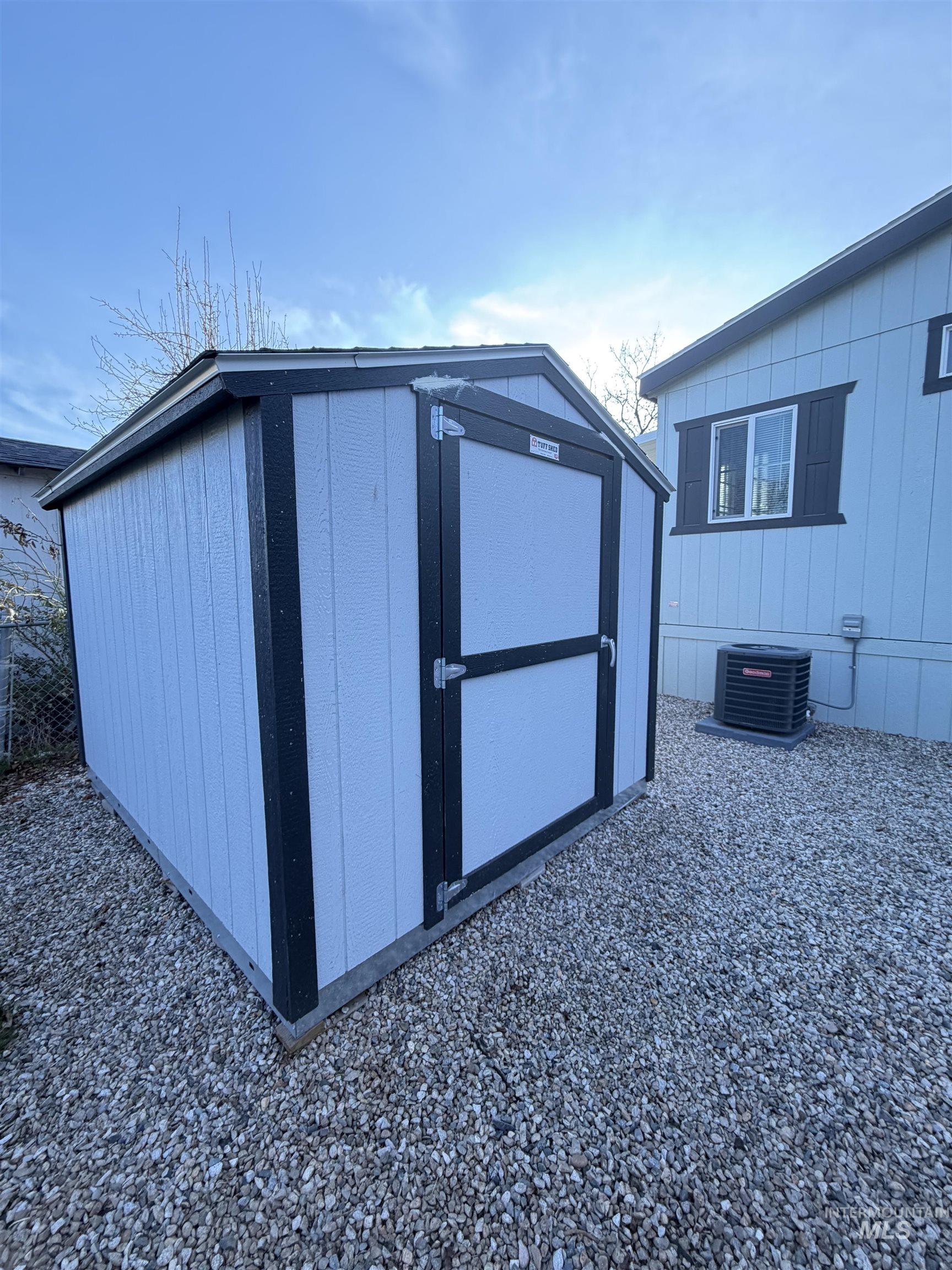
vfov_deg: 102.1
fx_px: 513
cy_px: 635
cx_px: 476
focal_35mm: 14
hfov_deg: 85.7
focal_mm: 2.22
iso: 160
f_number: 2.2
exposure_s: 1/120
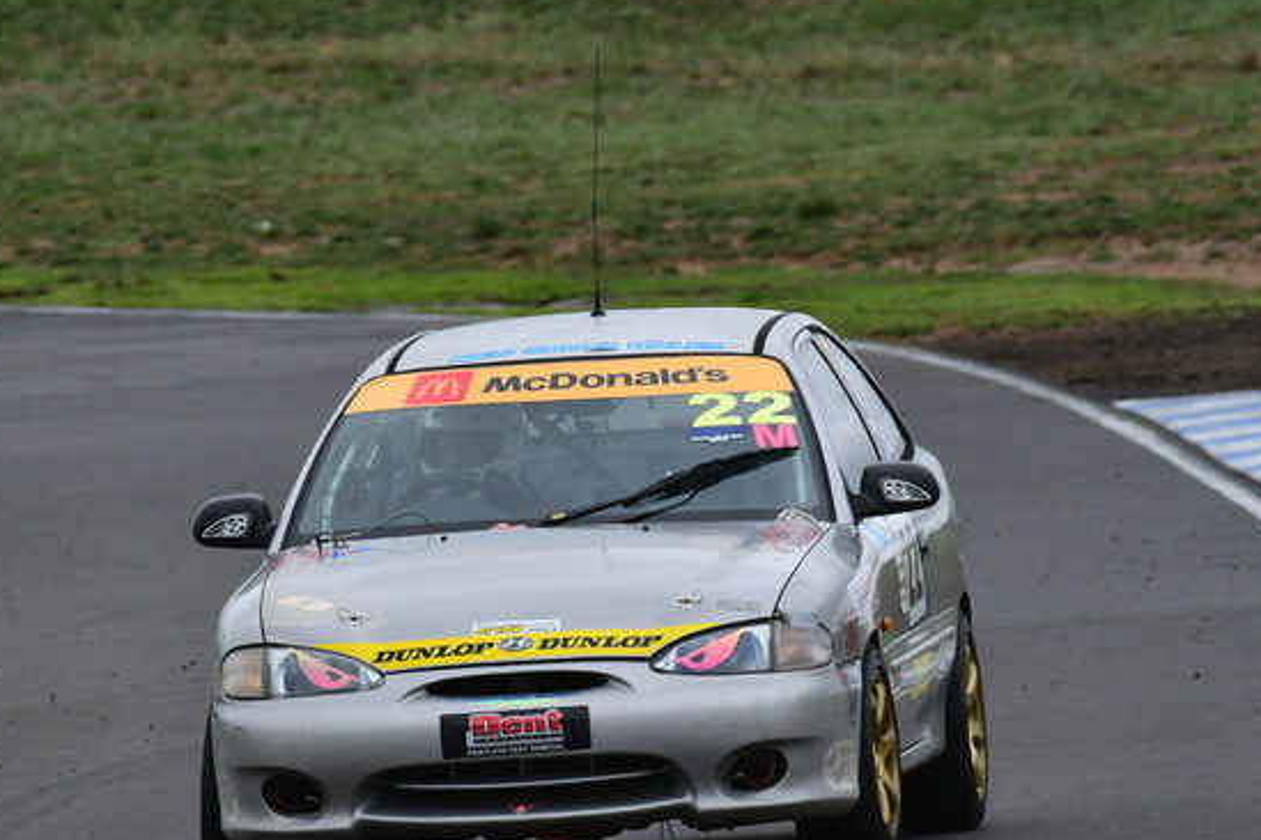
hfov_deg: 1.9
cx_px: 370
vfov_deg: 1.3
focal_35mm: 1093
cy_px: 434
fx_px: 38282
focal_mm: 500
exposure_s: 1/640
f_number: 13
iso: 640
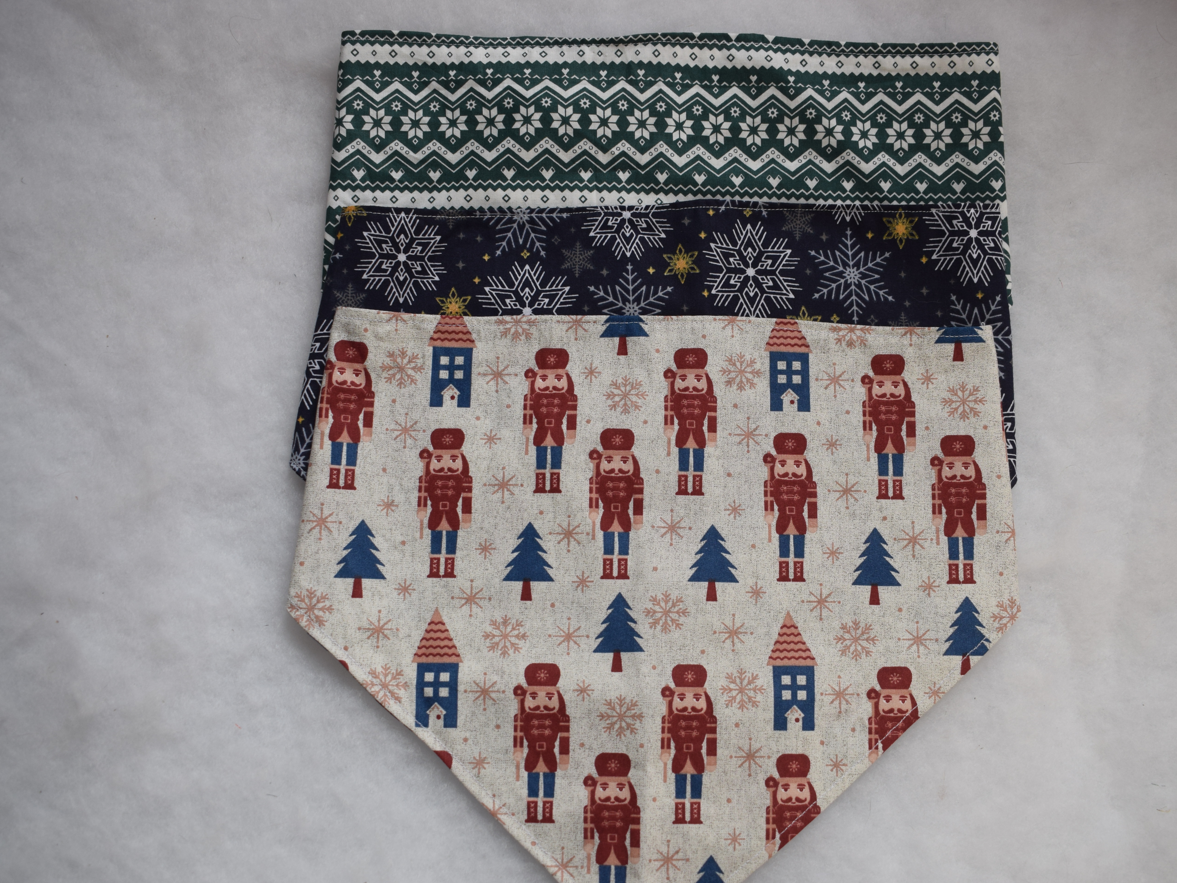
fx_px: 1156
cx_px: 618
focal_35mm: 34
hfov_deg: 53.9
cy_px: 455
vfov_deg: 41.8
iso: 400
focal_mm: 20
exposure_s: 1/100
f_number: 5
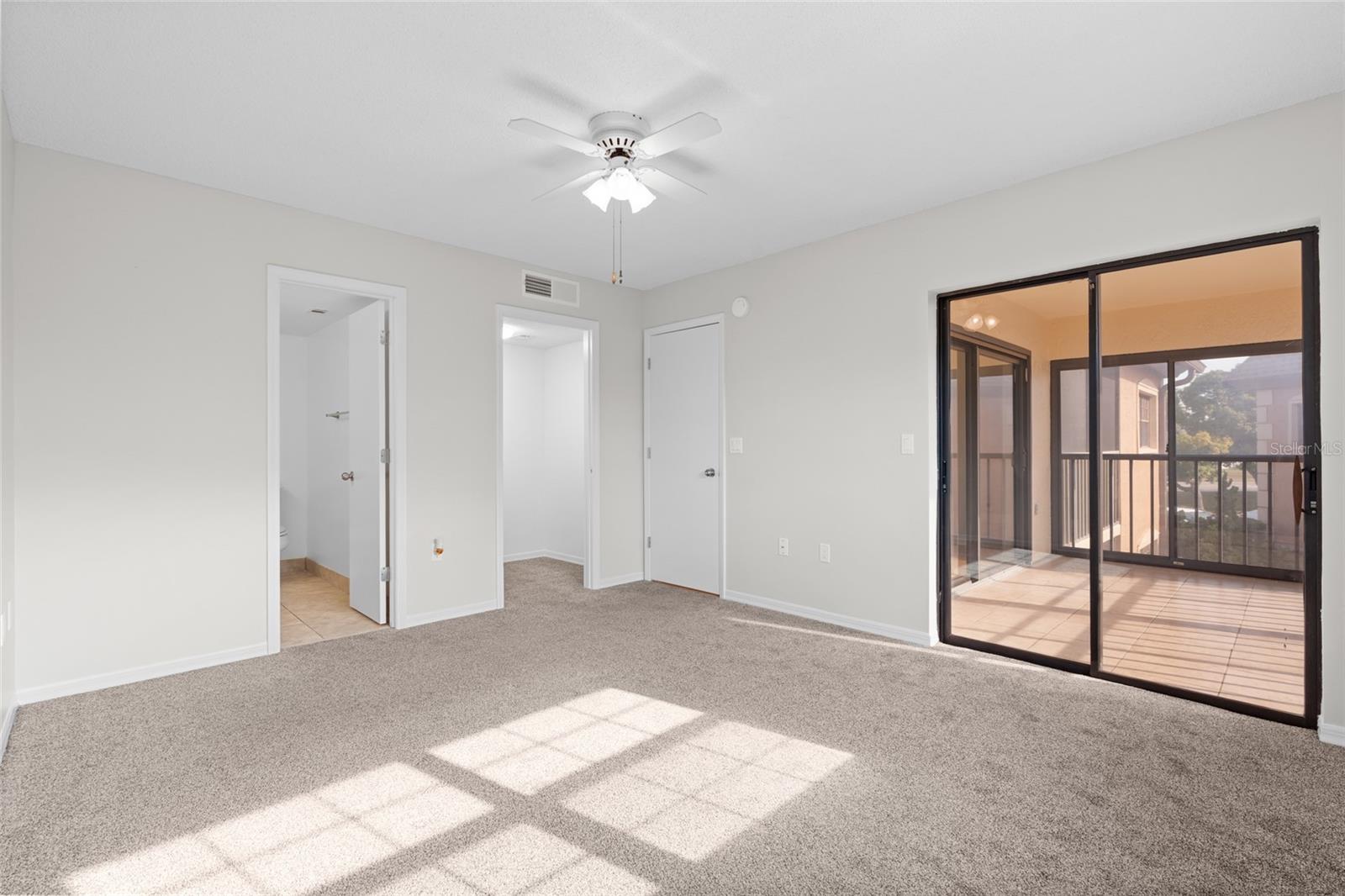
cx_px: 672
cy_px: 448
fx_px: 598
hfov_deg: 96.7
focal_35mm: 16
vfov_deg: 73.7
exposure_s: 1/2.5
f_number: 9
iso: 250
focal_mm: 16
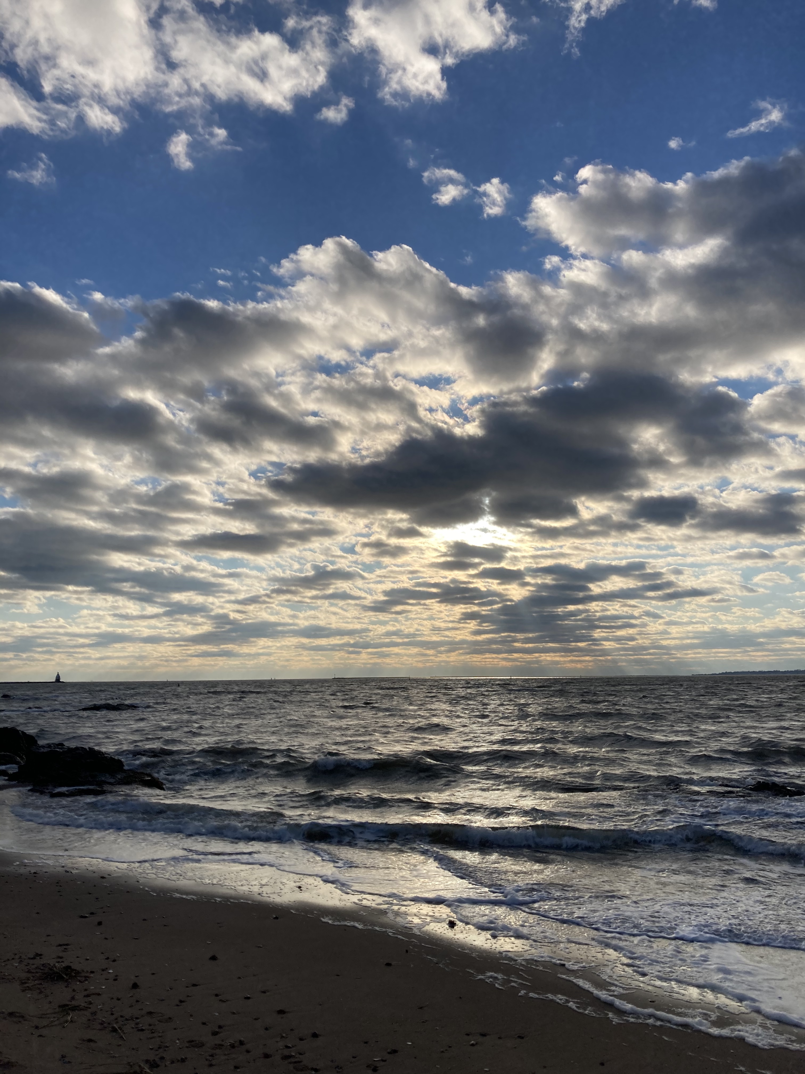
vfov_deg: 63.4
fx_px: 868
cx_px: 402
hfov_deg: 49.7
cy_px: 537
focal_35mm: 28
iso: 25
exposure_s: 1/6098
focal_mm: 3.99
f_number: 1.8
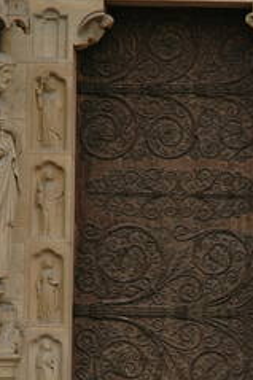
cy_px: 297
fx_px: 3061
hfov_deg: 4.7
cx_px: 336
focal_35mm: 290
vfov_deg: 7.1
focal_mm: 70
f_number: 4.5
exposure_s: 1/60
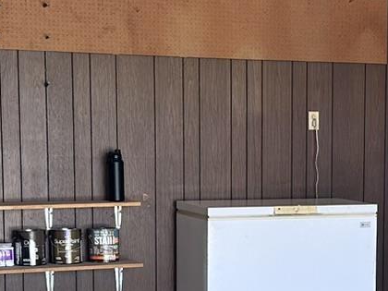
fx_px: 1311
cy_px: 280
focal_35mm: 117
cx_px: 350
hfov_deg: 16.6
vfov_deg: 12.5
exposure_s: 1/121
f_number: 1.78
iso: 80
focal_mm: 6.86
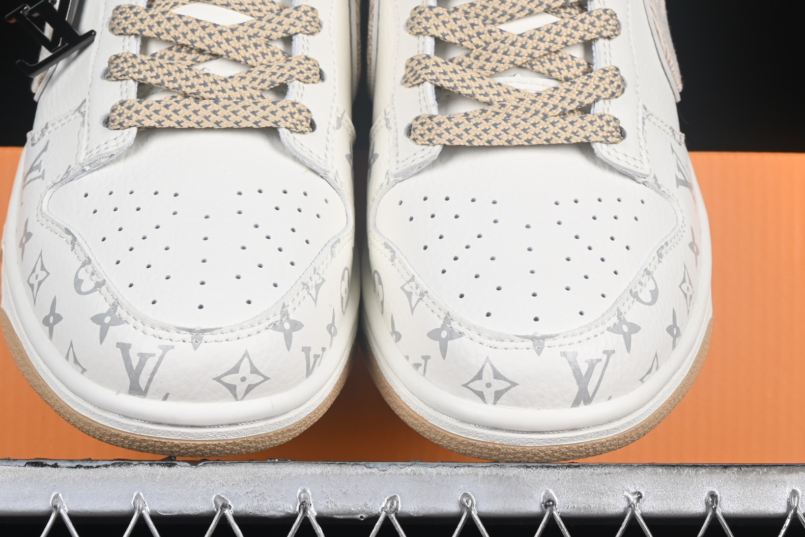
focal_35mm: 132
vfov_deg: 10.4
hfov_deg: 15.5
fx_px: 2952
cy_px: 176
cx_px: 362
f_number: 8
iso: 160
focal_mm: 50
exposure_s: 1/80
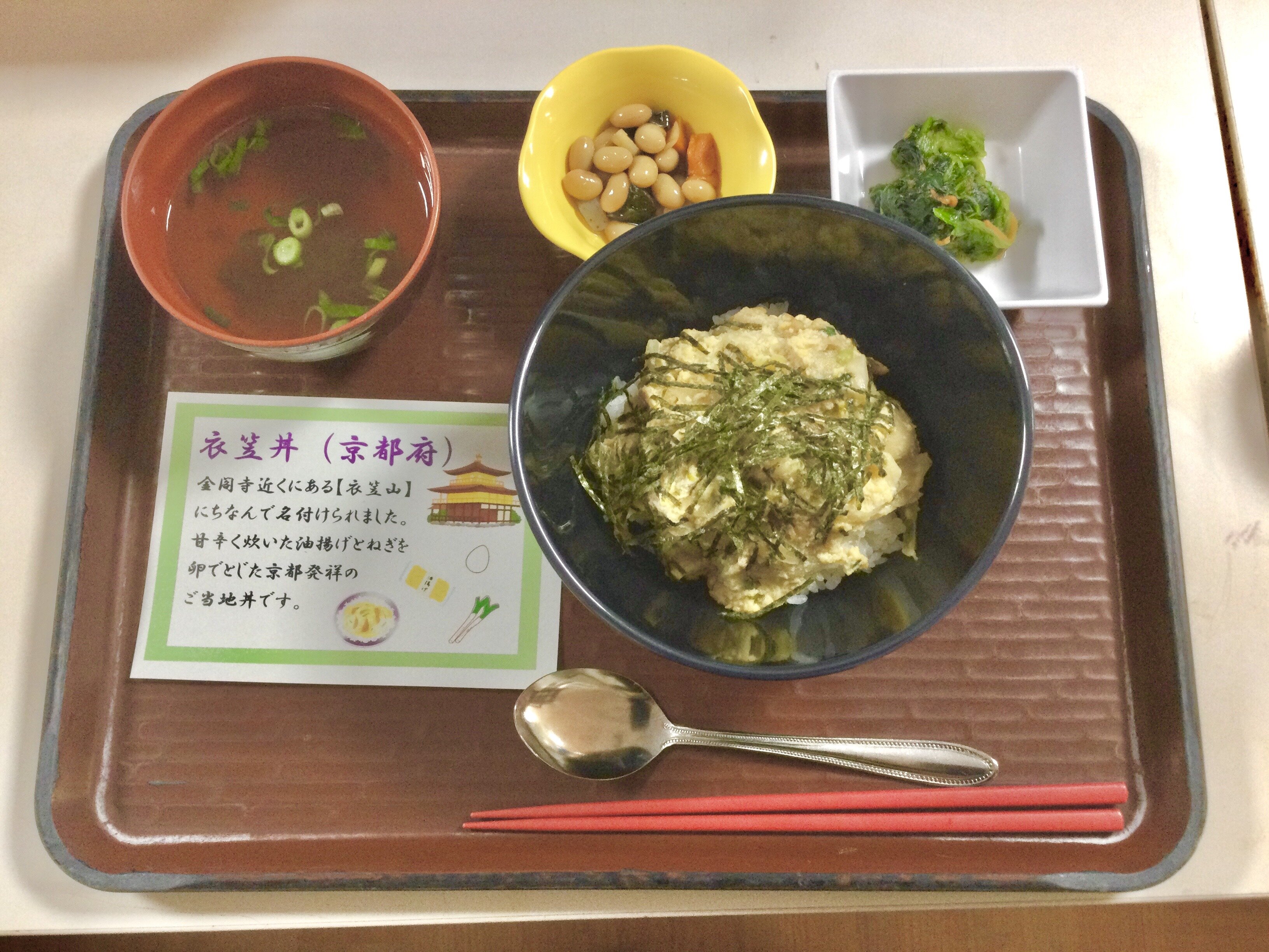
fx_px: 1136
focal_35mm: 31
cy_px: 476
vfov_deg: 45.4
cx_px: 634
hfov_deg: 58.4
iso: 125
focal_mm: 3.3
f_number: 2.4
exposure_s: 1/30
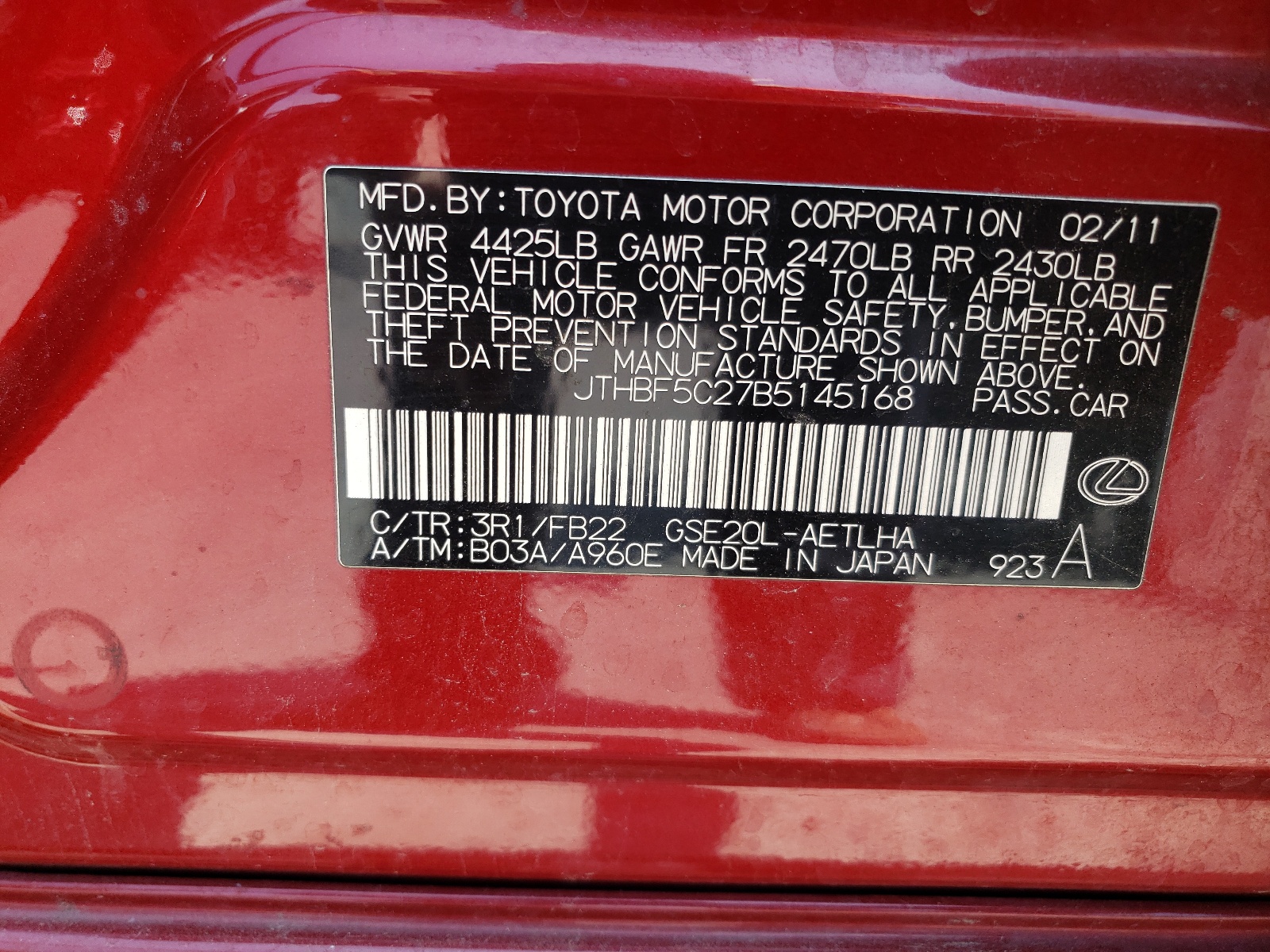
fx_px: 954
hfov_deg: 67.3
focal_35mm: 26
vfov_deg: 53.1
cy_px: 476
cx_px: 635
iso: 50
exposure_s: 1/323
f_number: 1.5
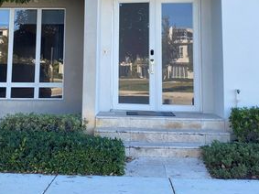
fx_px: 344
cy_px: 40
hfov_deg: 41.2
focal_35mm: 46
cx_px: 112
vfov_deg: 30.7
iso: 32
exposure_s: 1/317
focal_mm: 4.25
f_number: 1.8
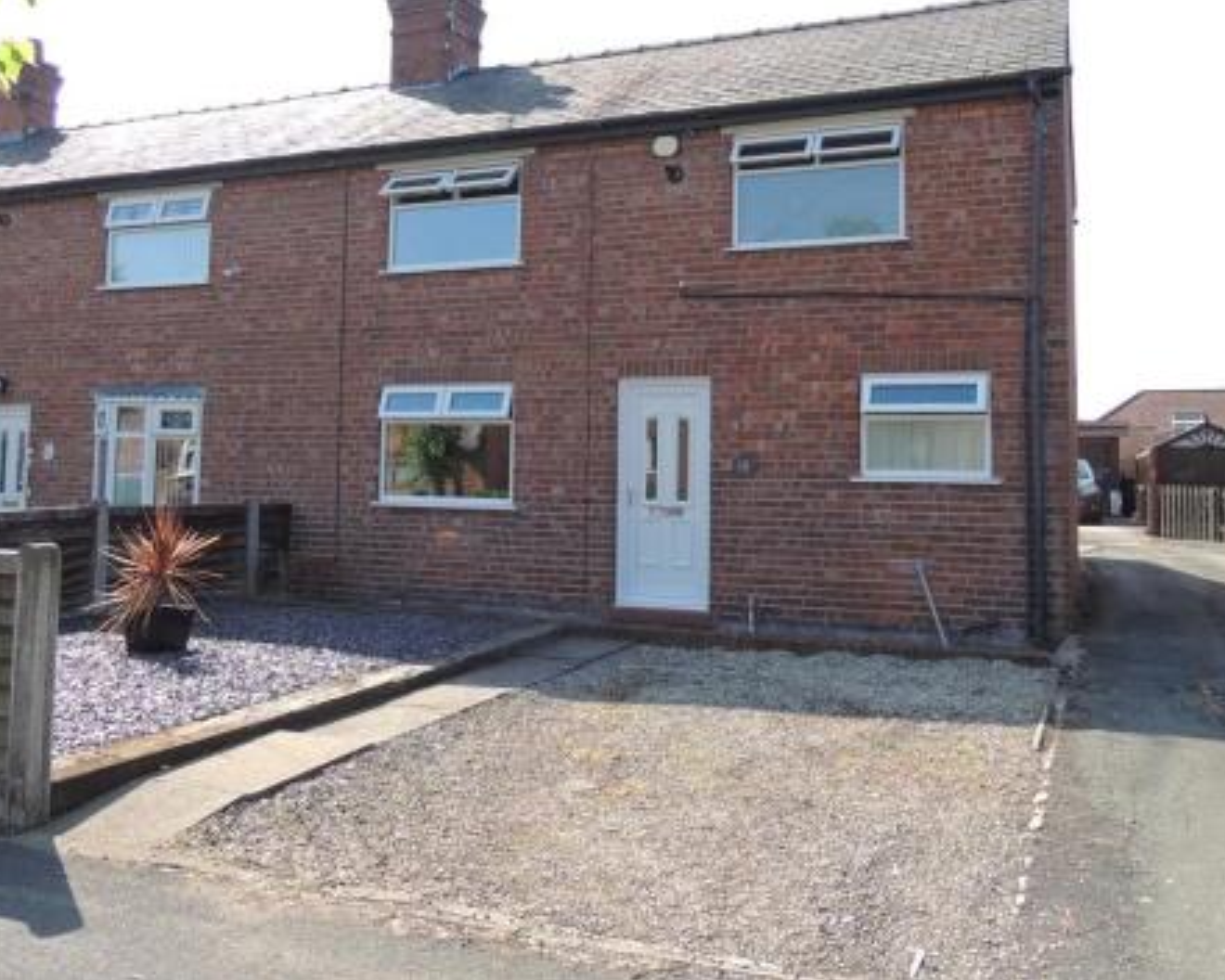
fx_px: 1124
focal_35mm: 31
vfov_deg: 46.8
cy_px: 377
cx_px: 611
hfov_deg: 57.2
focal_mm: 4.3
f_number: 3
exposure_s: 1/500
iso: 100
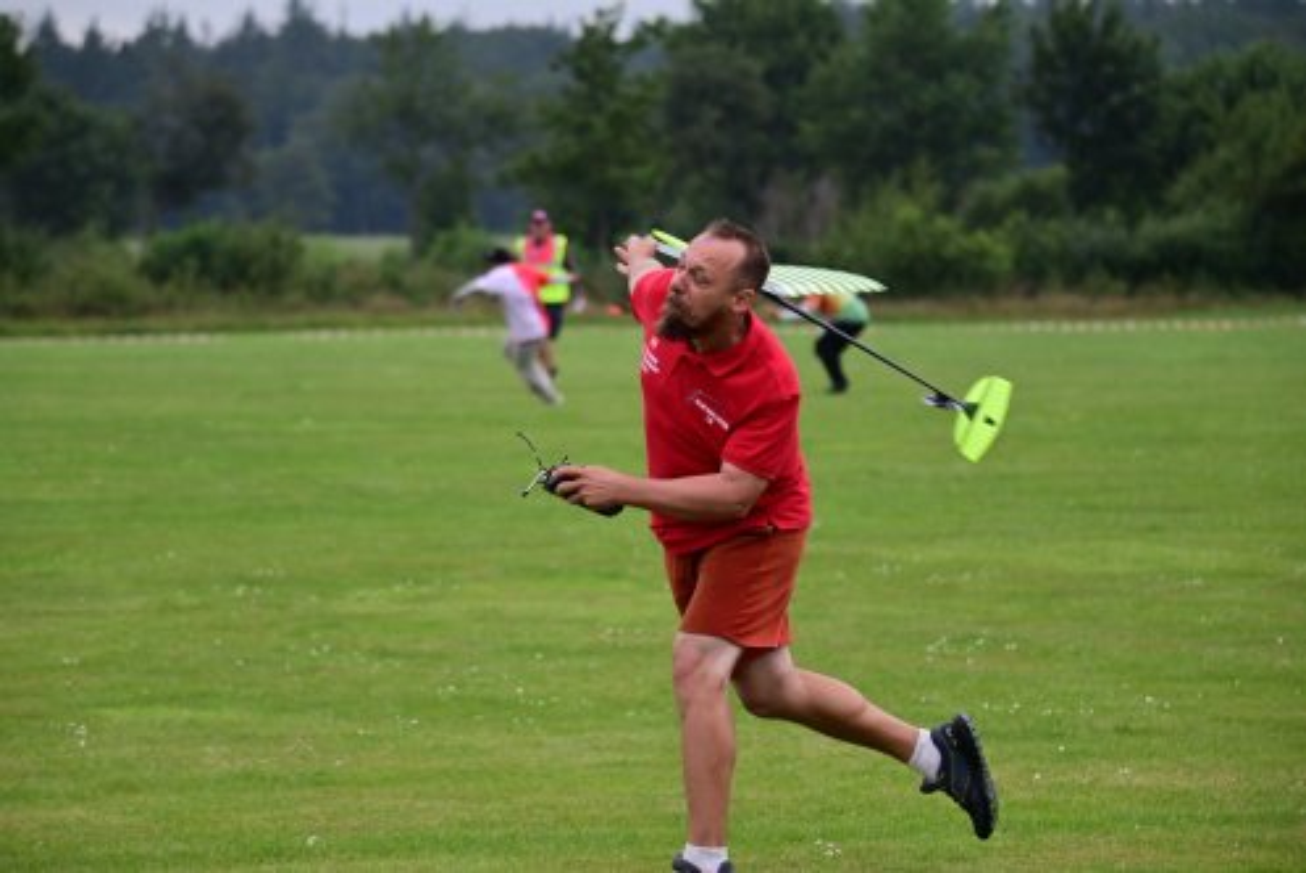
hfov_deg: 12.4
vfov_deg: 8.3
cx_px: 653
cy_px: 436
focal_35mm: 165
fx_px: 5989
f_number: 5.3
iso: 1600
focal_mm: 165
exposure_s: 1/2000
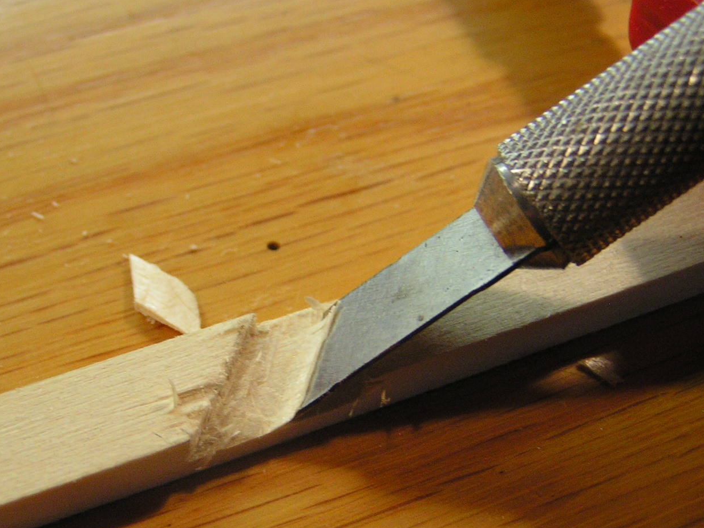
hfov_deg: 27.7
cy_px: 329
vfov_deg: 21.0
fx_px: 1424
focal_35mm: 70
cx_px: 254
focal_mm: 9
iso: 160
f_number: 3.2
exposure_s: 1/80
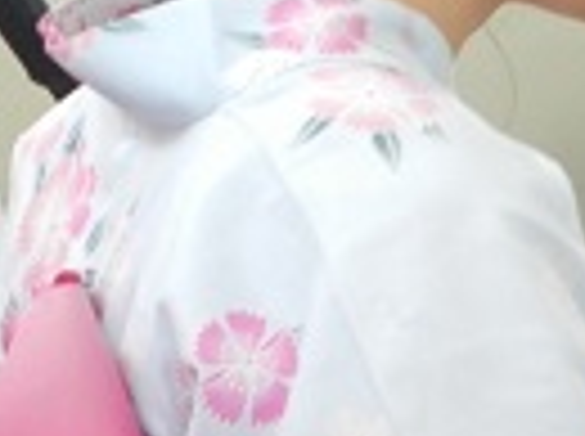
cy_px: -110
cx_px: -29
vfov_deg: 2.5
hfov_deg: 3.4
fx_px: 9936
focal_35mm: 589
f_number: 5.3
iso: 640
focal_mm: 34
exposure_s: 1/160
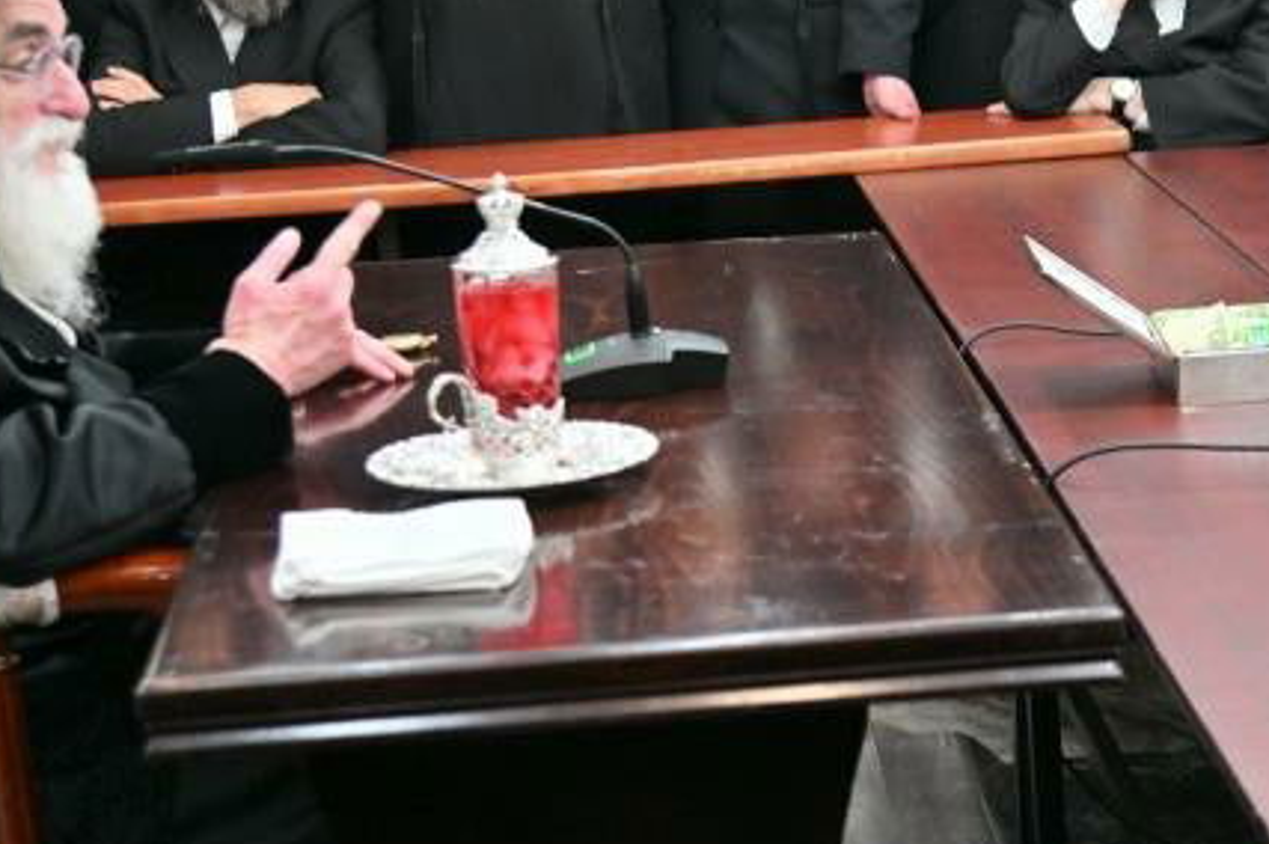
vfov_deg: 14.2
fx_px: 3381
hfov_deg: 21.0
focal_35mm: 96
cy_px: 192
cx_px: 1052
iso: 400
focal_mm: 40
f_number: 4
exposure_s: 1/100
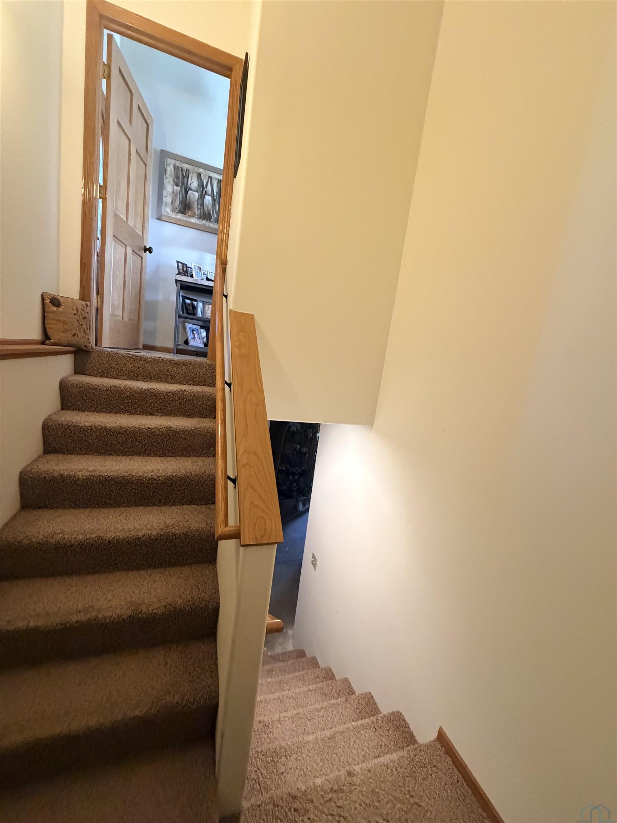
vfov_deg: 102.1
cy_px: 412
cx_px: 308
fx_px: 333
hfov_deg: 85.7
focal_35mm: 14
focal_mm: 2.22
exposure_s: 1/60
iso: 800
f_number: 2.2
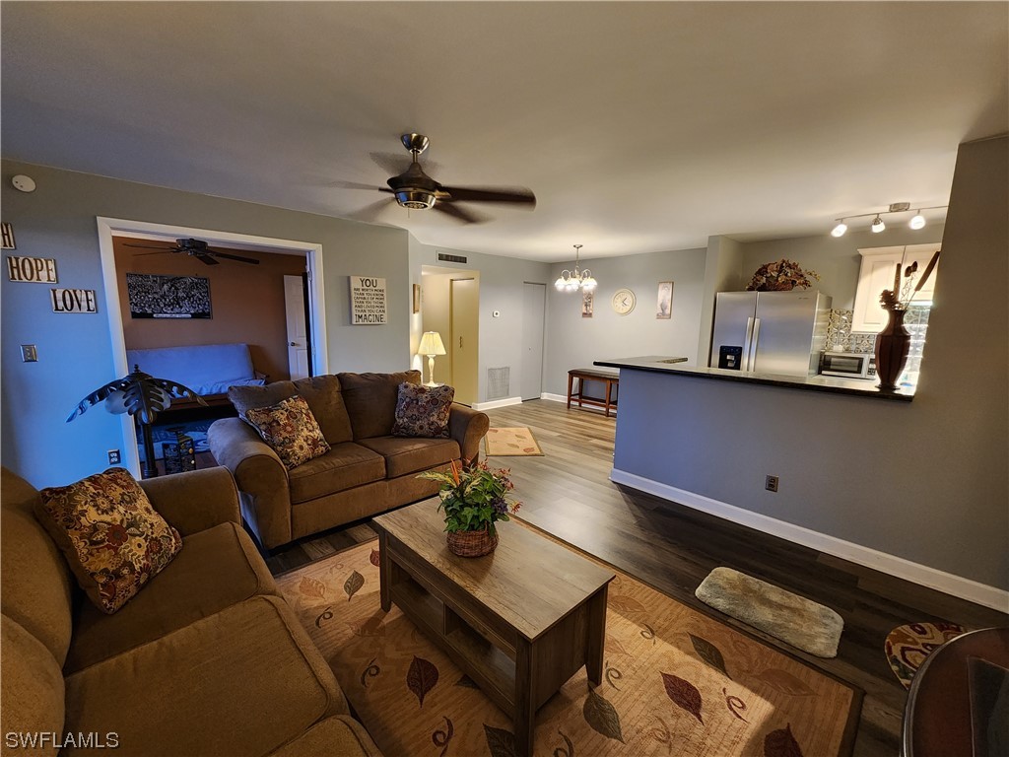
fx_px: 379
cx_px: 504
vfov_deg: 89.9
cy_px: 378
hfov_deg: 106.2
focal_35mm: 13
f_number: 2.2
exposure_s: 1/30
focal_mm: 2.2
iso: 400
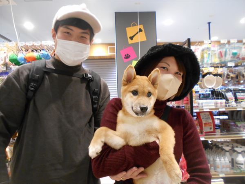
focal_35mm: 26
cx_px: 122
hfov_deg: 67.3
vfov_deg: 53.1
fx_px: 184
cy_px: 92
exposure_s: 1/30
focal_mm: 4.6
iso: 400
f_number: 3.2
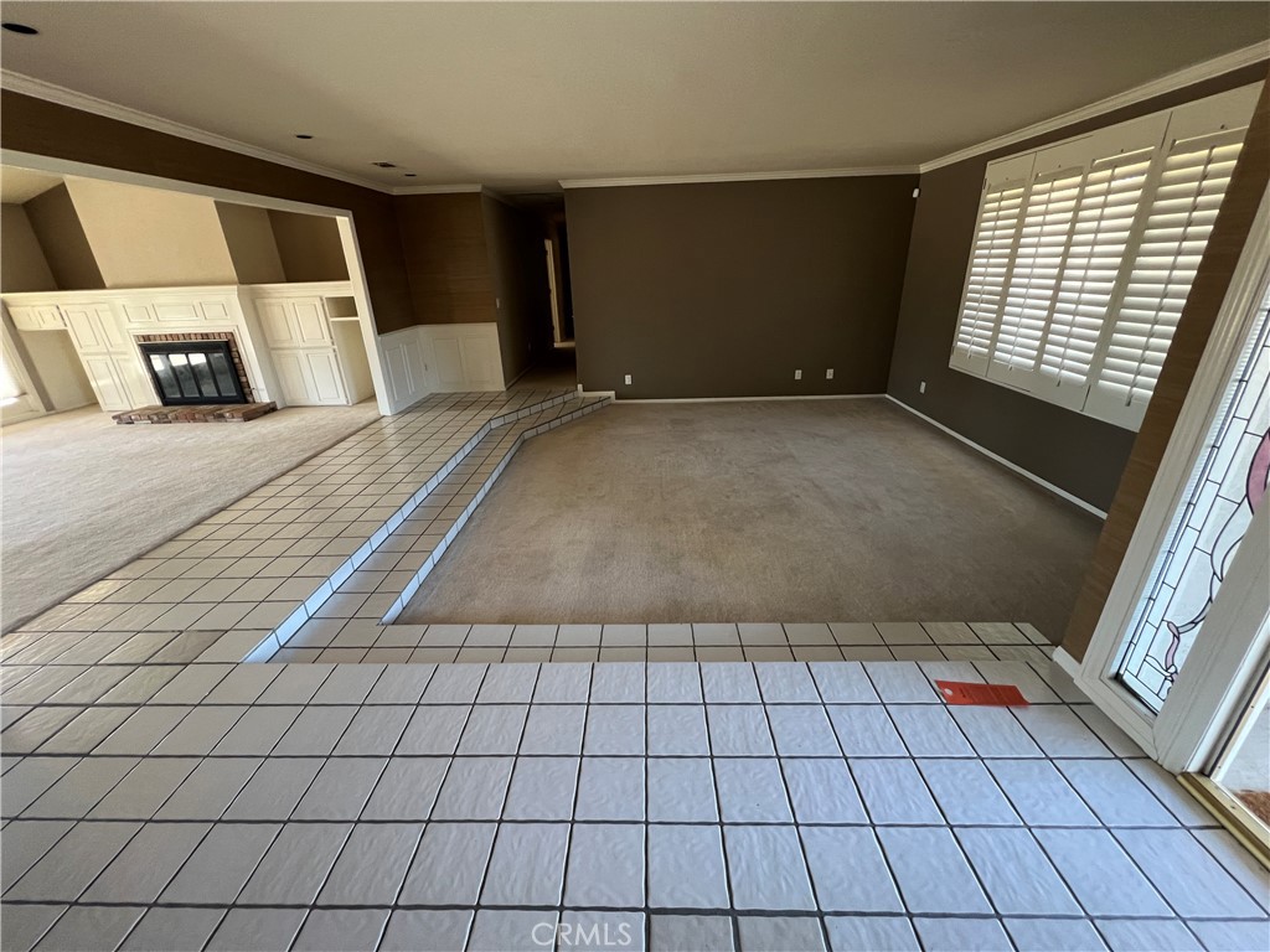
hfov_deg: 106.2
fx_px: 477
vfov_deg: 89.9
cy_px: 476
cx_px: 635
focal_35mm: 13
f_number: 1.8
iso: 250
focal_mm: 1.57
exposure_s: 1/77
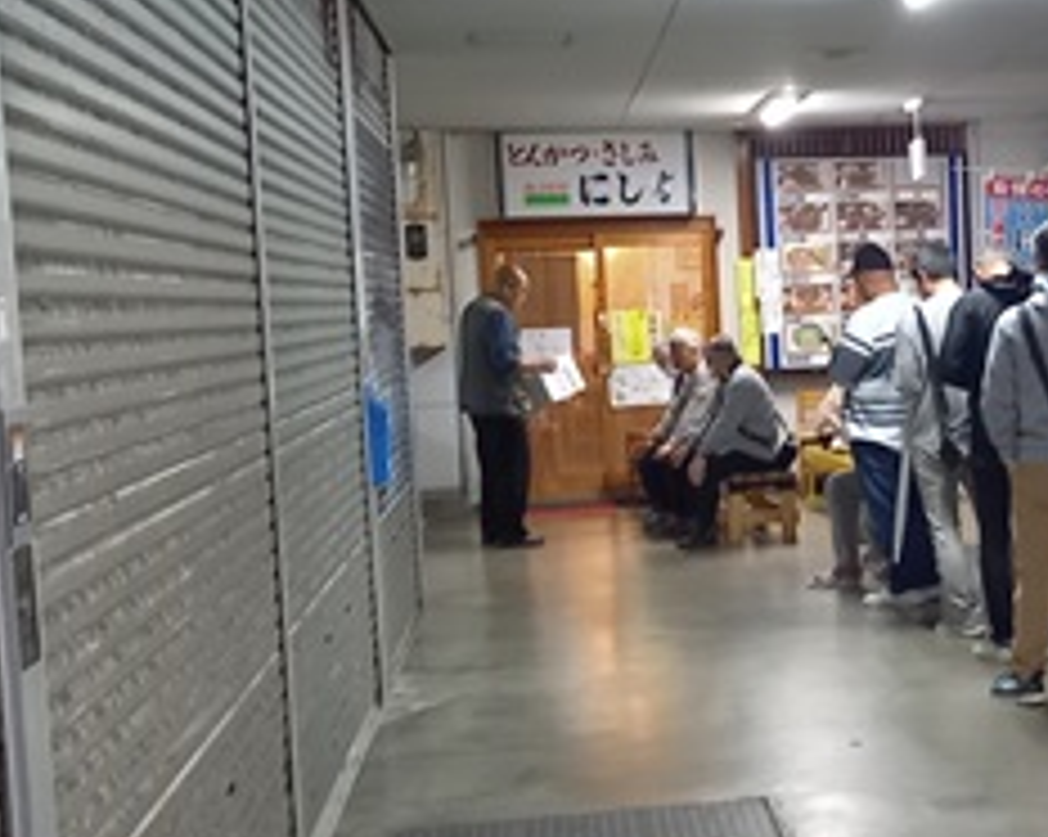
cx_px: 976
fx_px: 2076
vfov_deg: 22.7
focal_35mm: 67
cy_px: 544
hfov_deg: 27.2
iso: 500
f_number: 1.8
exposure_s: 1/24
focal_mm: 4.65
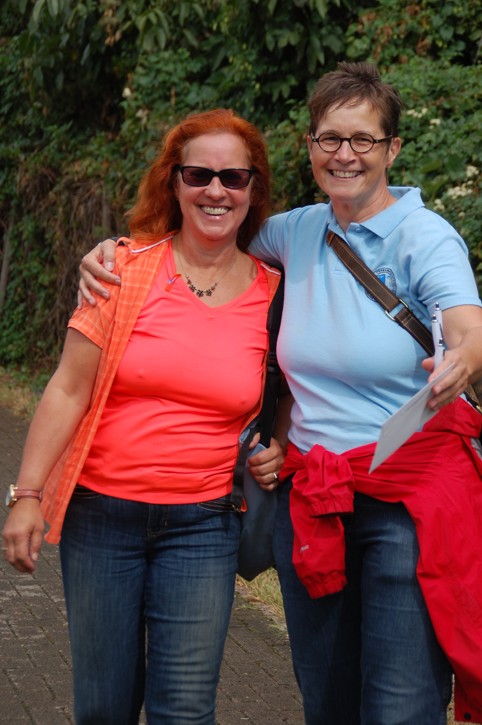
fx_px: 2173
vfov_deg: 18.9
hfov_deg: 12.7
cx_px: 241
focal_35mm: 108
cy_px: 362
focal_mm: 72
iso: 200
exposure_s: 1/640
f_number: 6.3
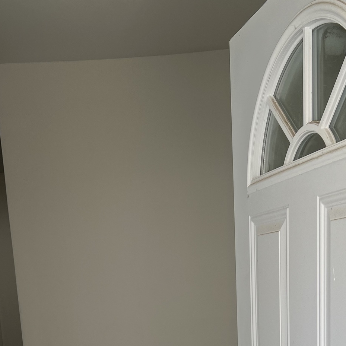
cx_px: 178
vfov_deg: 27.1
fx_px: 645
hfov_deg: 30.0
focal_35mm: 57
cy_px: 397
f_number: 1.5
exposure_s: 1/249
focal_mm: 5.7
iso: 40
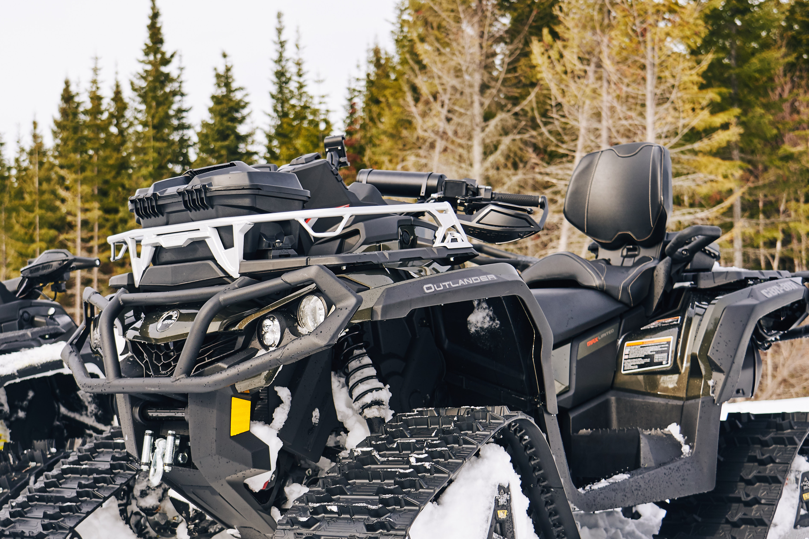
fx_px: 1483
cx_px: 314
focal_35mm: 66
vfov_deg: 20.6
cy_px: 348
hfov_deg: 30.4
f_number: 4
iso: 200
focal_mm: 38
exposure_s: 1/800
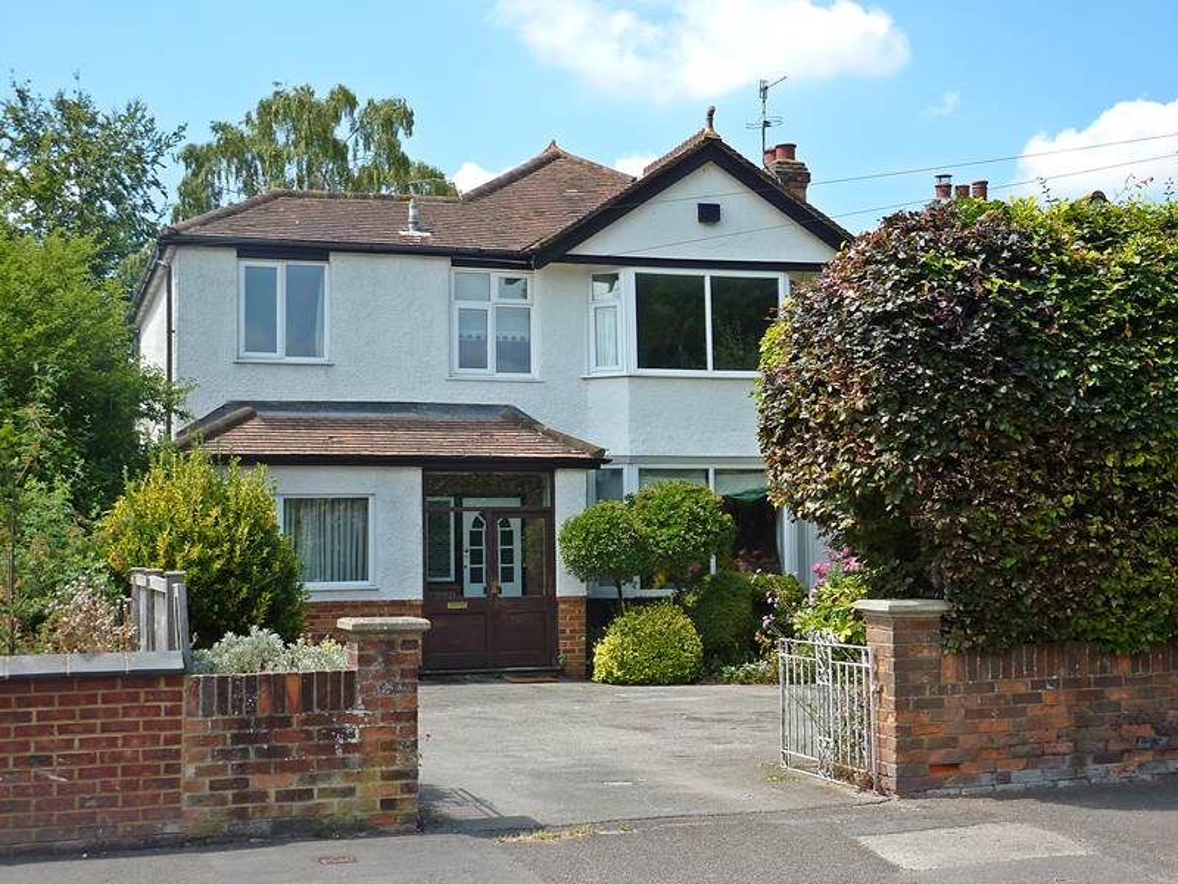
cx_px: 589
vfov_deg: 30.3
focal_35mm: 48
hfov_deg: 39.7
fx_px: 1633
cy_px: 442
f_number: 4
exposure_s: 1/320
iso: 80
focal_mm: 7.9
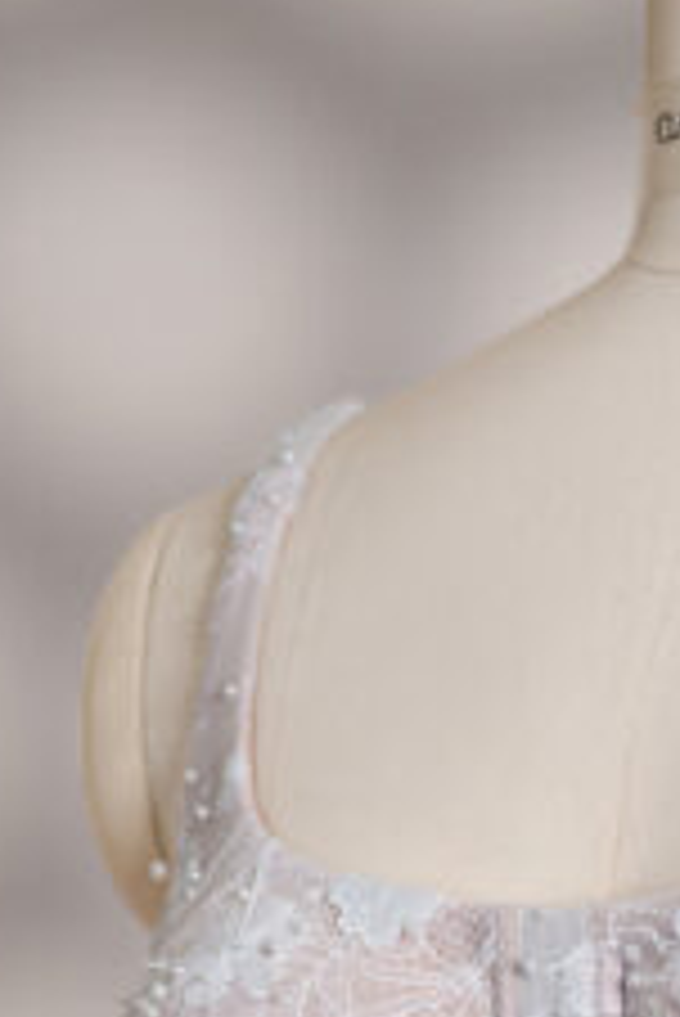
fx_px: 7044
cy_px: 1820
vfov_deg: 8.0
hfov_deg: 5.5
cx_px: 865
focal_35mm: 249
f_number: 2.8
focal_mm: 50
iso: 320
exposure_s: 1/200
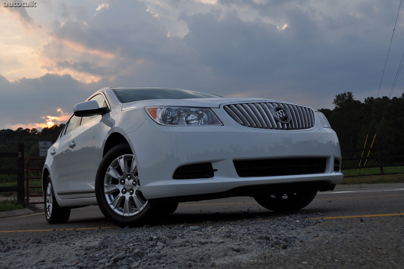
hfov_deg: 49.6
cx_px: 202
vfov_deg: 34.1
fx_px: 437
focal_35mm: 39
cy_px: 134
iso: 200
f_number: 7.1
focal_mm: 26
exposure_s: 1/200
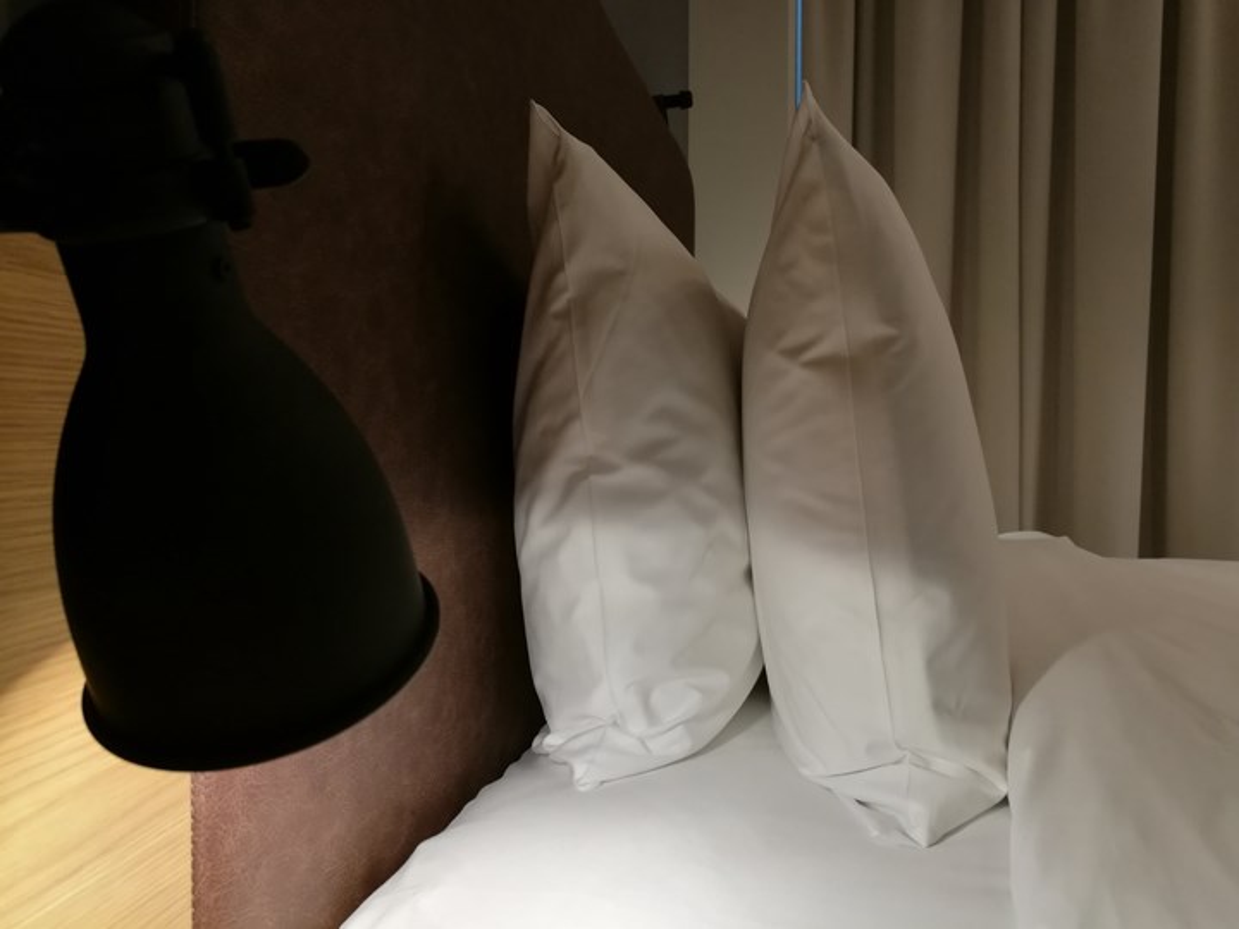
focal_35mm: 27
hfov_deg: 65.3
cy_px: 464
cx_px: 620
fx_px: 966
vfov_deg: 51.4
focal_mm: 4.5
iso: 200
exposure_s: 1/60
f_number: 2.2
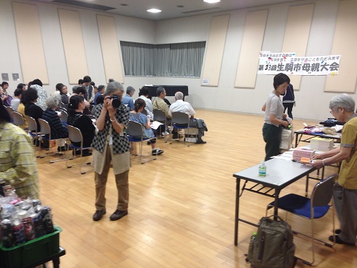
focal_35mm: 33
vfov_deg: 43.0
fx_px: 341
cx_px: 178
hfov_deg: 55.3
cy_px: 134
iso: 80
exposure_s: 1/20
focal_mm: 4.12
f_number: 2.4
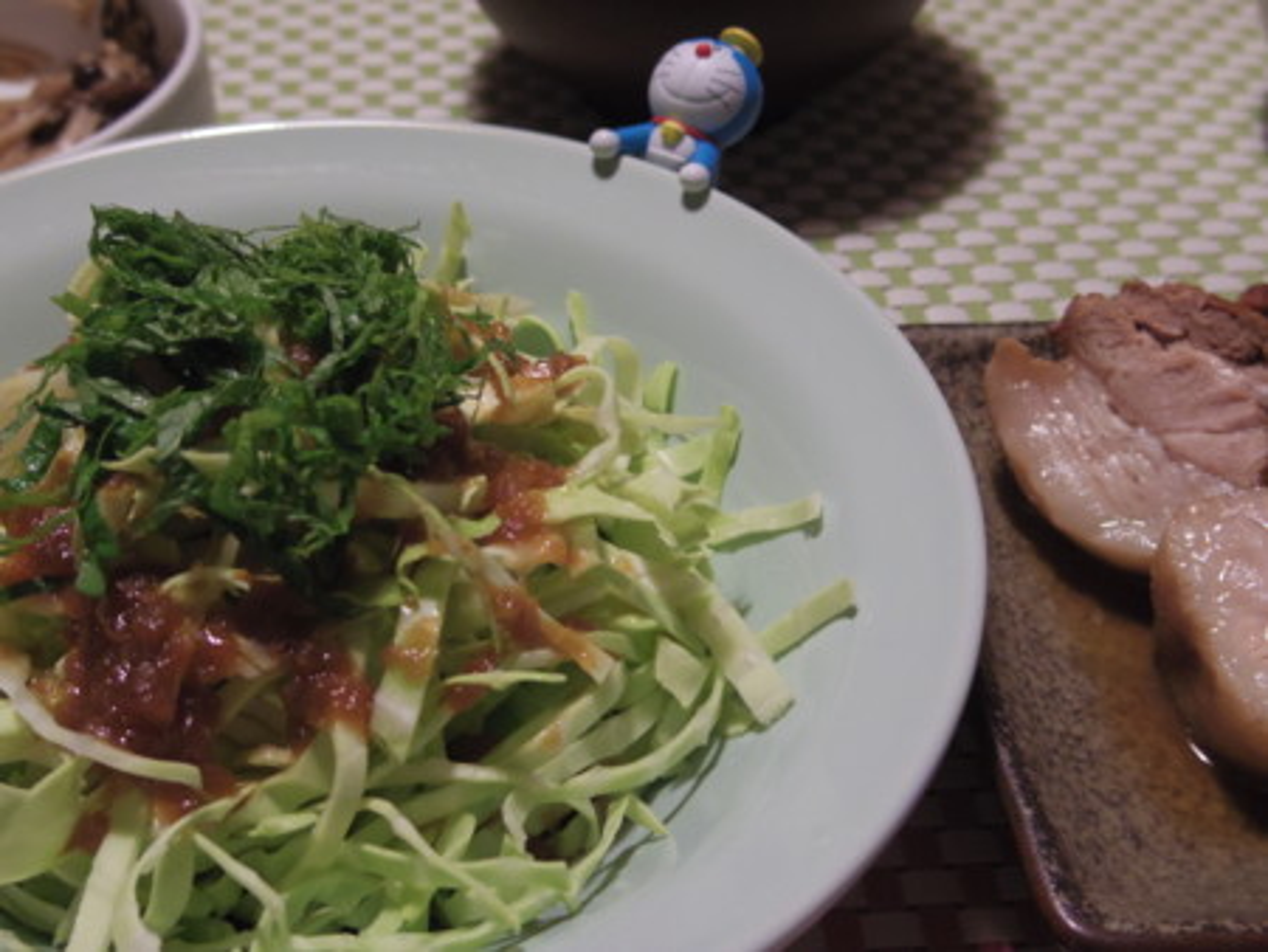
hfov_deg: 40.4
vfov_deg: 30.9
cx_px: 634
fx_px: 1723
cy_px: 476
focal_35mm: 47
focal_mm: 8.5
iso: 500
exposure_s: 1/60
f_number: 2.5
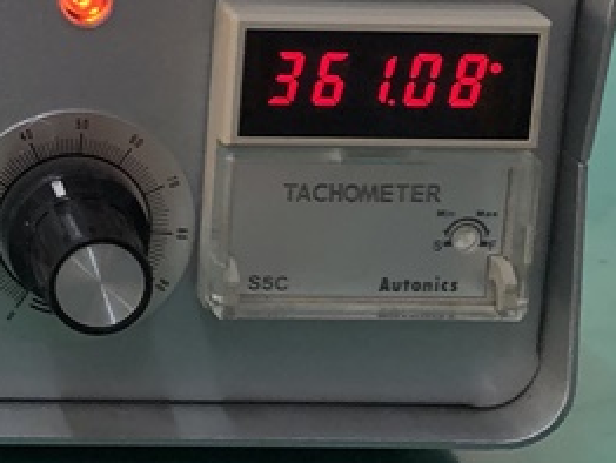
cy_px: -43
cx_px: -160
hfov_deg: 22.4
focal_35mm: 79
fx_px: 1407
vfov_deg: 18.0
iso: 64
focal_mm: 4
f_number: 1.8
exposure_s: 1/120
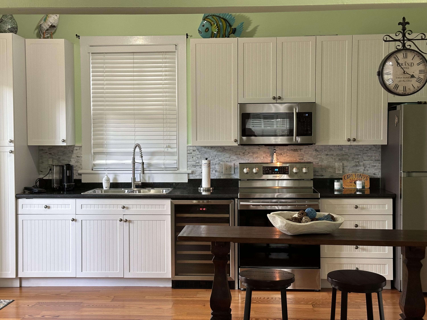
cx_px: 214
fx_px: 592
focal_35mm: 48
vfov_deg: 30.3
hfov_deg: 39.7
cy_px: 160
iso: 160
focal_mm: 6.86
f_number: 1.78
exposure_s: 1/60
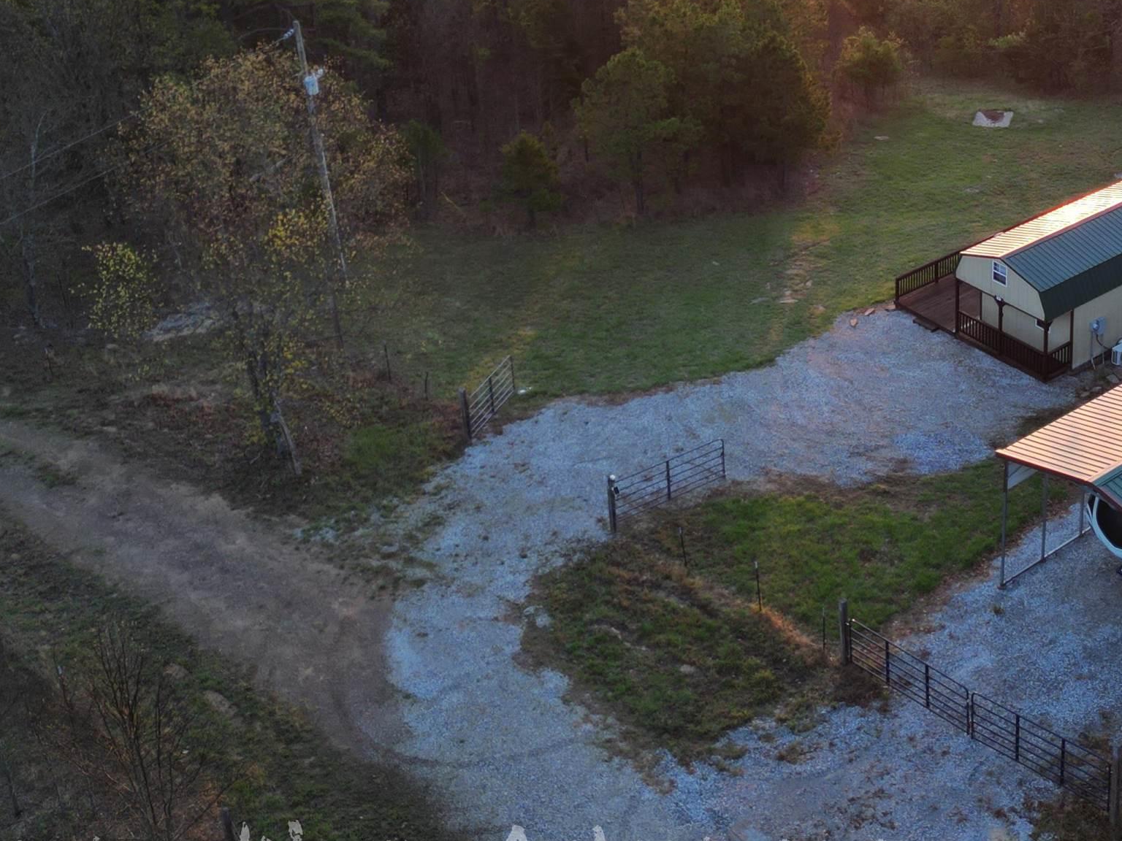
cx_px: 958
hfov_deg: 37.6
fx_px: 1556
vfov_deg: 29.4
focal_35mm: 48
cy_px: 130
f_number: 1.7
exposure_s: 1/240
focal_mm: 6.72
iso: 100
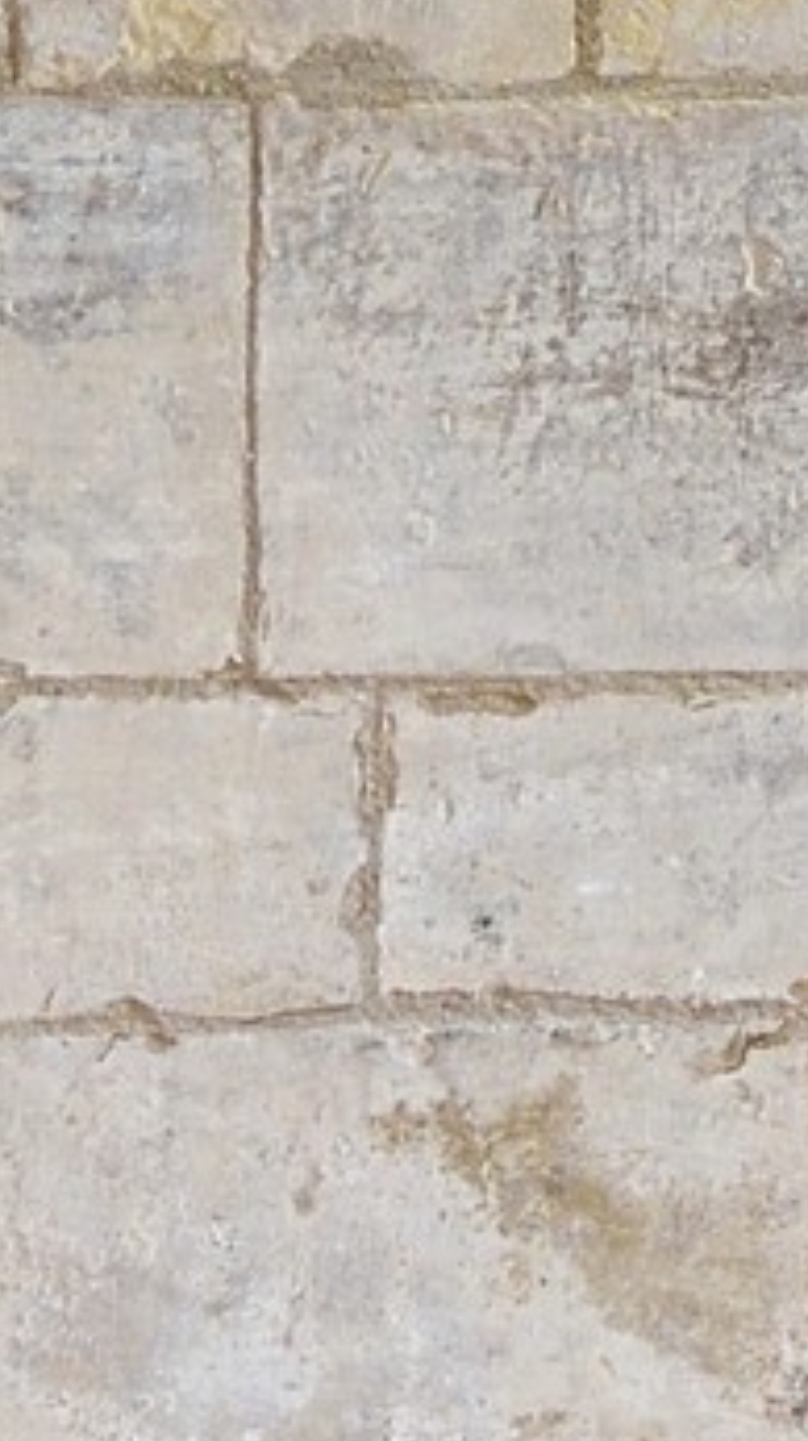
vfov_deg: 4.2
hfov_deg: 2.4
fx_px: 19435
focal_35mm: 509
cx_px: 2324
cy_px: -1995
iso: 800
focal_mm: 70
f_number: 6.3
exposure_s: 1/100
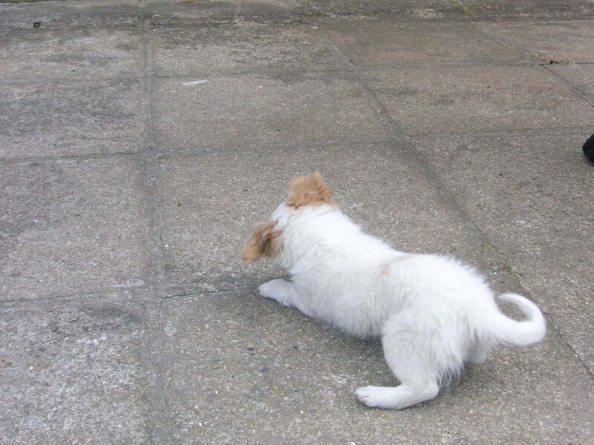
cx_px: 297
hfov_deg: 38.2
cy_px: 222
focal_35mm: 50
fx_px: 858
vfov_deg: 29.1
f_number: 3.4
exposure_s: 1/750
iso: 160
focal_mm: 8.4
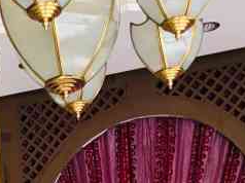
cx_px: -8
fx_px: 778
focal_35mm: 110
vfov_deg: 11.9
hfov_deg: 17.4
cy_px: 370
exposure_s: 1/120
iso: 50
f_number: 1.8
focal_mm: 4
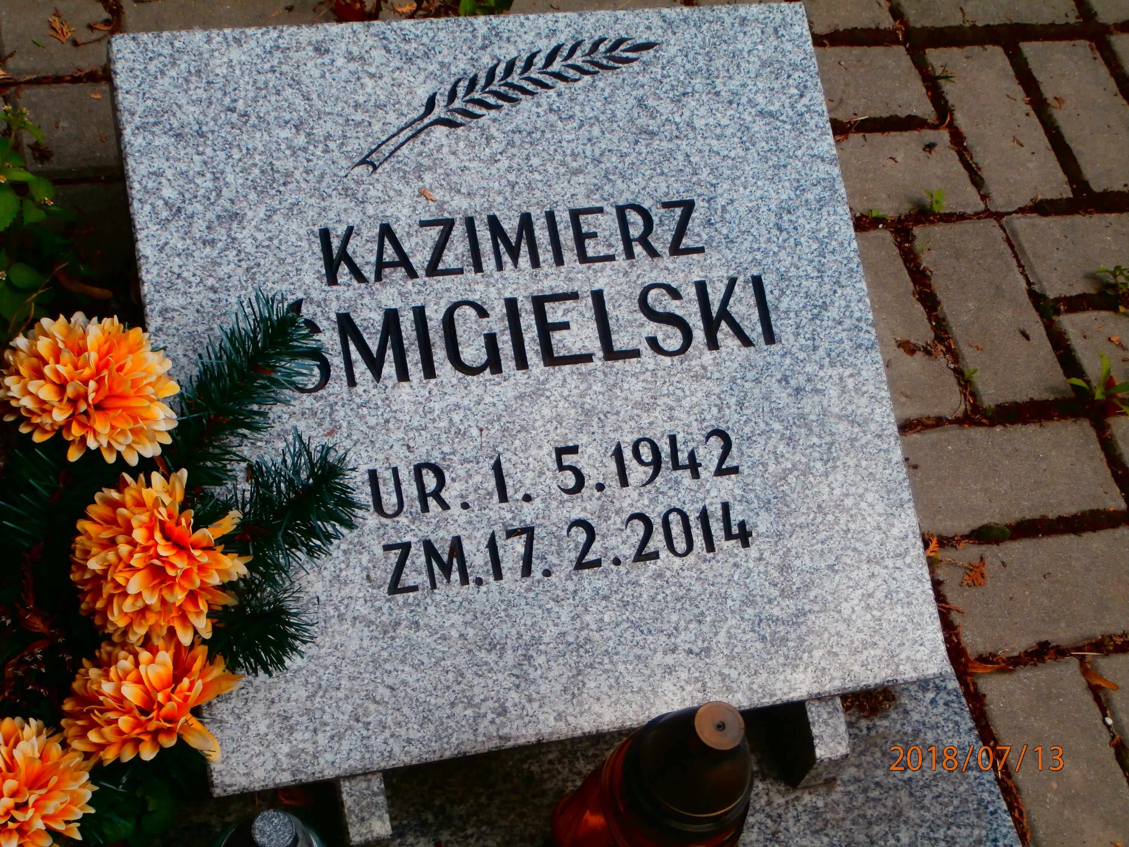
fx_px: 1859
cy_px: 424
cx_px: 564
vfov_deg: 25.7
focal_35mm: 57
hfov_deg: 33.8
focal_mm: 10.11
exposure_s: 1/640
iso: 100
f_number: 4.5
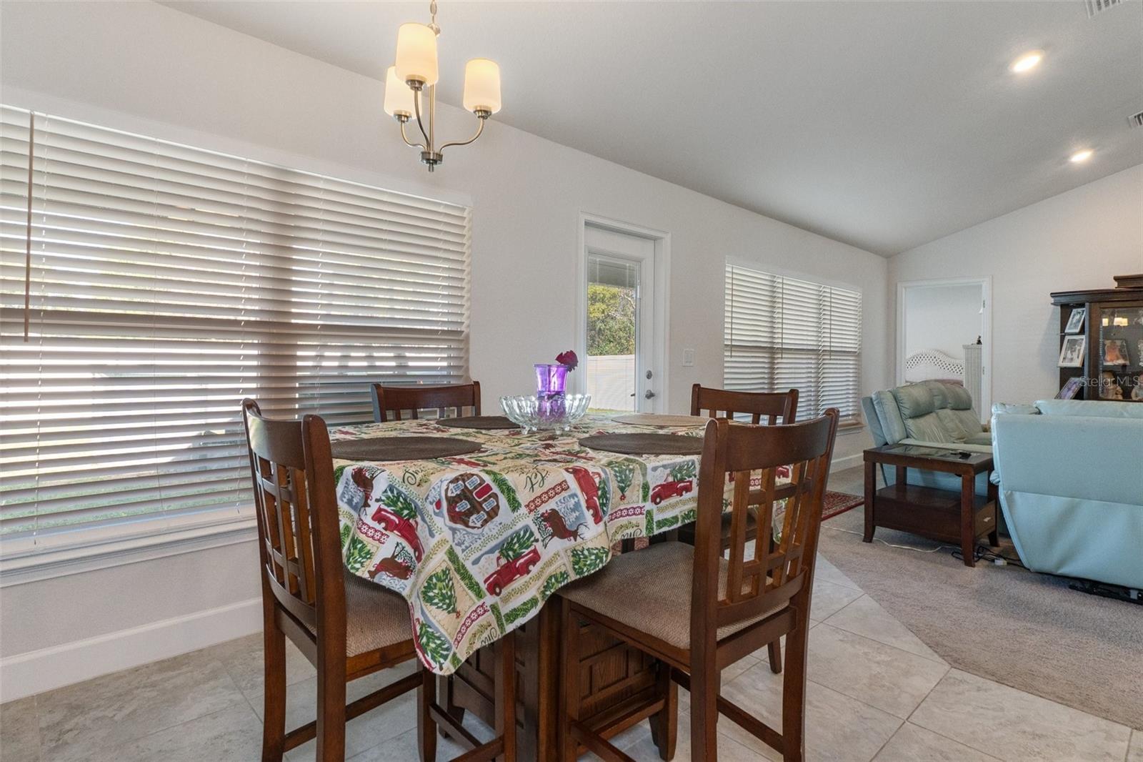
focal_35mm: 18
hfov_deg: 90.0
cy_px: 381
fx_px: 571
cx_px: 572
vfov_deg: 67.4
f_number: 8
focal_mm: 12
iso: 1000
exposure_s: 1/20
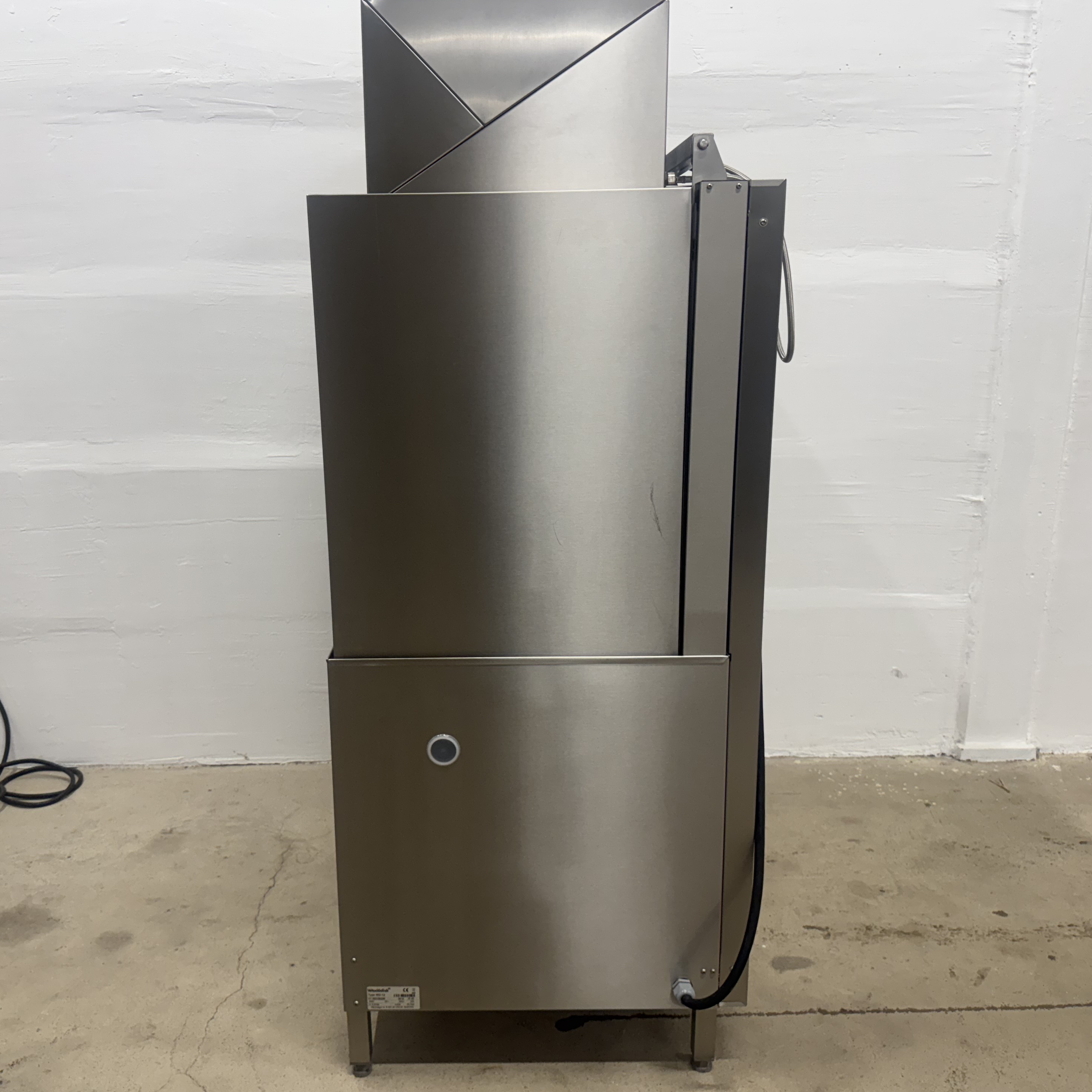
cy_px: 533
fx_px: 1035
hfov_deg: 55.5
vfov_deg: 55.6
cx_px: 498
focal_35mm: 29
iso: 160
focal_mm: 6.76
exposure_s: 1/100
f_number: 1.78
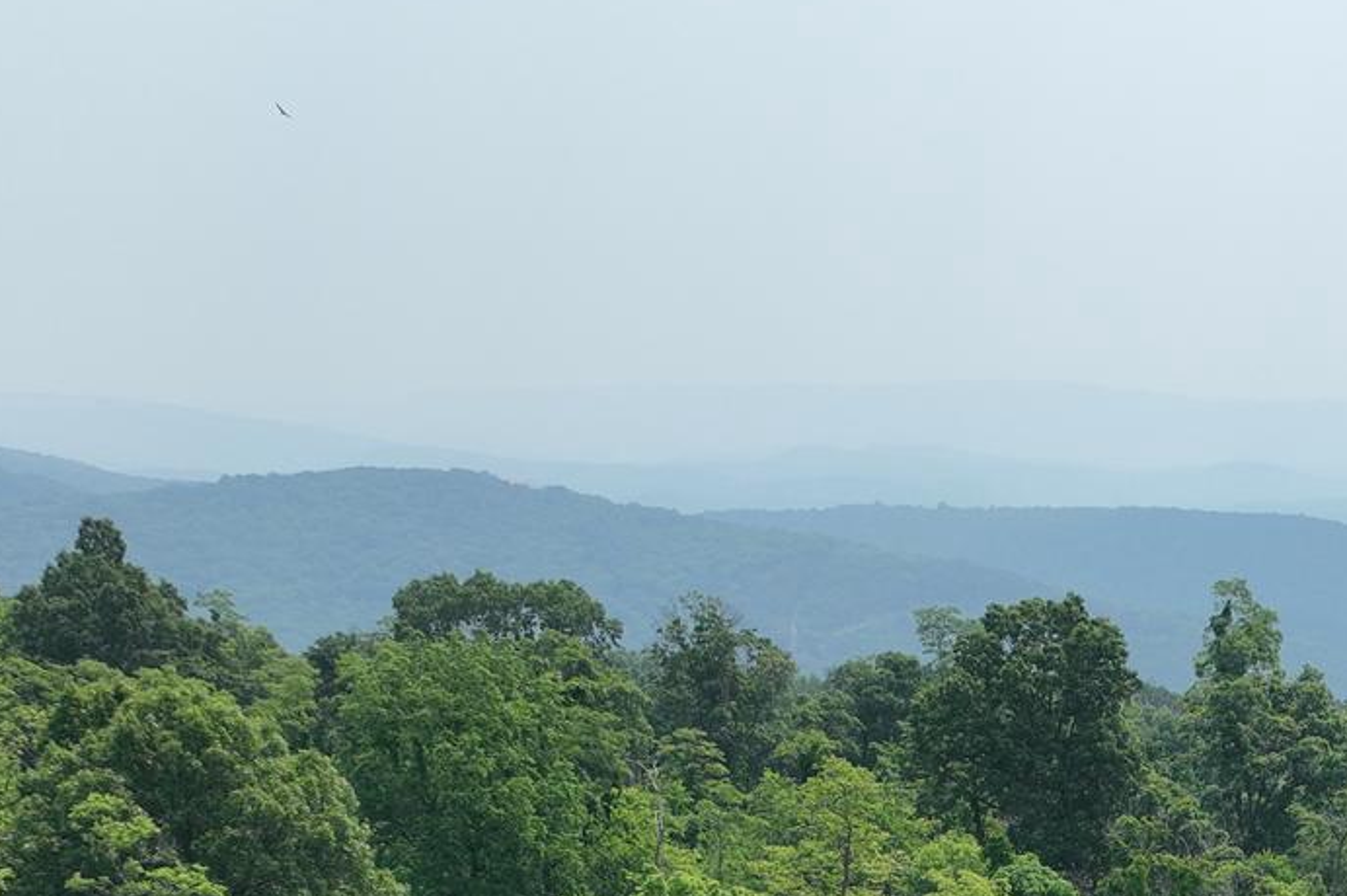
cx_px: 1203
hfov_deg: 26.5
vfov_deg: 16.7
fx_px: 2767
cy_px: 1344
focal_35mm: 74
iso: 150
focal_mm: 12.29
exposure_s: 1/2500
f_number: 2.8
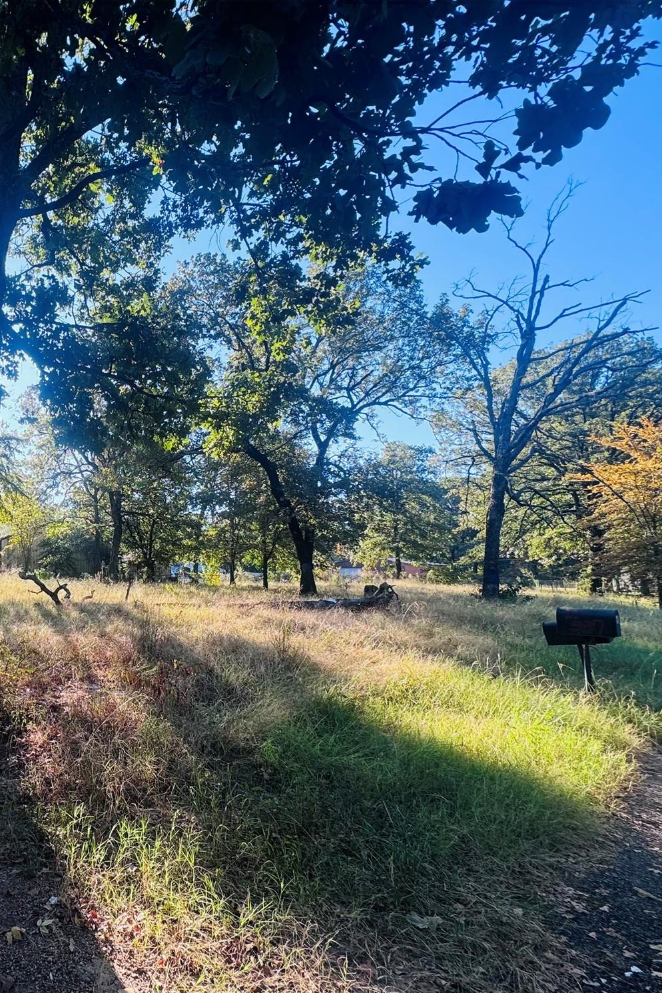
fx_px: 552
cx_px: 37
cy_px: 511
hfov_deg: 52.4
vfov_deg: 84.0
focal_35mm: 20
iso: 40
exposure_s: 1/278
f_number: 2.2
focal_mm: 2.22
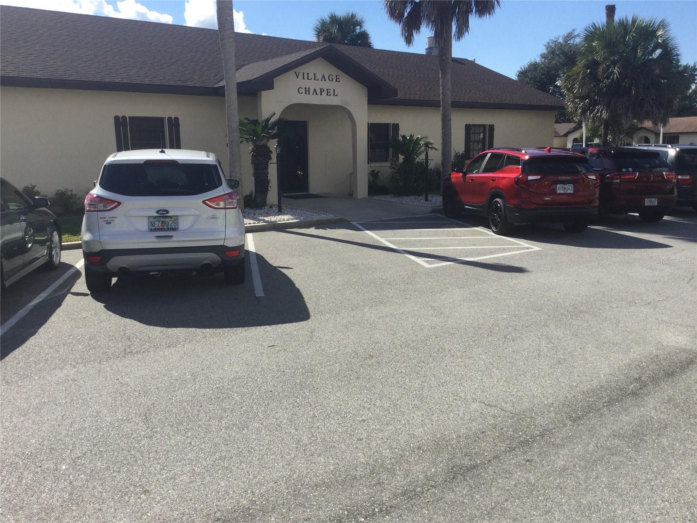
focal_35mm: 31
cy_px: 262
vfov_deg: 45.4
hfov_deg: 58.4
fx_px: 624
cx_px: 348
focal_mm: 3.3
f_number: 2.4
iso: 25
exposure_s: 1/1072
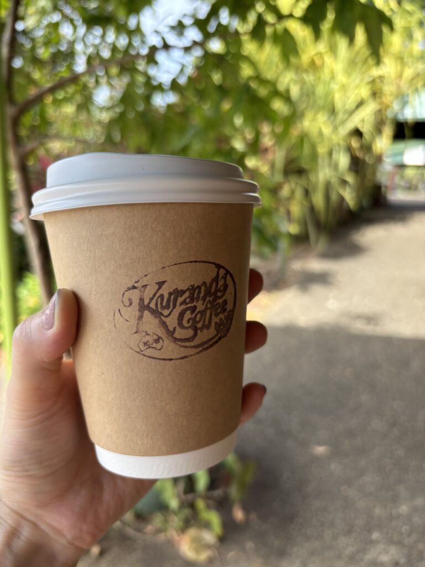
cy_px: 284
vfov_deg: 67.3
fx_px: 426
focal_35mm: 26
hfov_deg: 53.1
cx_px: 212
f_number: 1.6
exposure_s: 1/419
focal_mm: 5.96
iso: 50
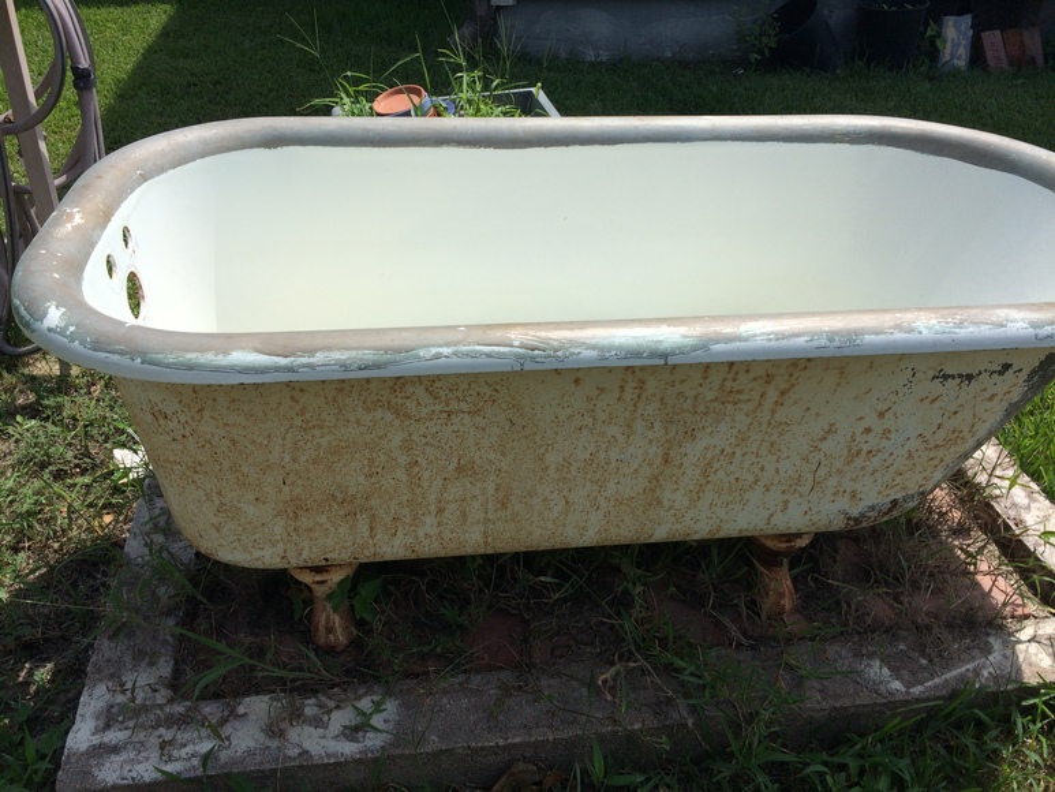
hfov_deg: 61.7
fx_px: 884
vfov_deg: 48.2
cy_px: 396
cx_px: 528
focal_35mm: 29
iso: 32
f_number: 2.2
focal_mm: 4.15
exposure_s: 1/2160
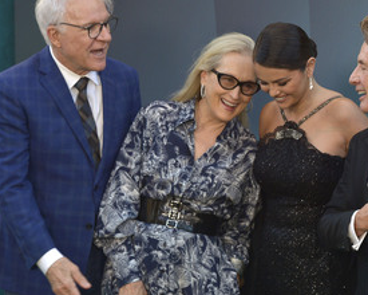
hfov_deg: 14.6
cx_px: 245
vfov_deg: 11.7
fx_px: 1438
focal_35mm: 132
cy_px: 158
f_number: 6.3
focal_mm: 86
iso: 320
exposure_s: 1/250
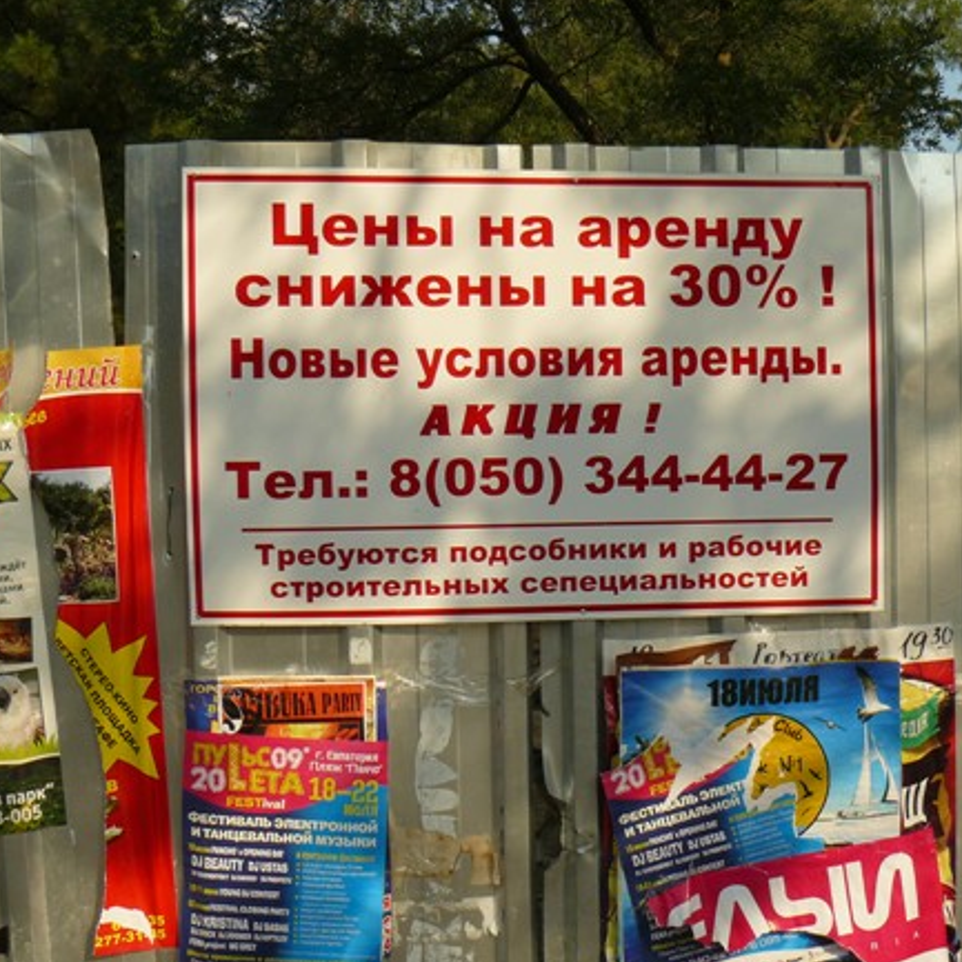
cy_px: 444
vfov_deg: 36.0
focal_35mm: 47
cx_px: 542
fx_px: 1478
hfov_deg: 36.0
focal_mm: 6
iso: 100
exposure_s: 1/400
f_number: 5.6
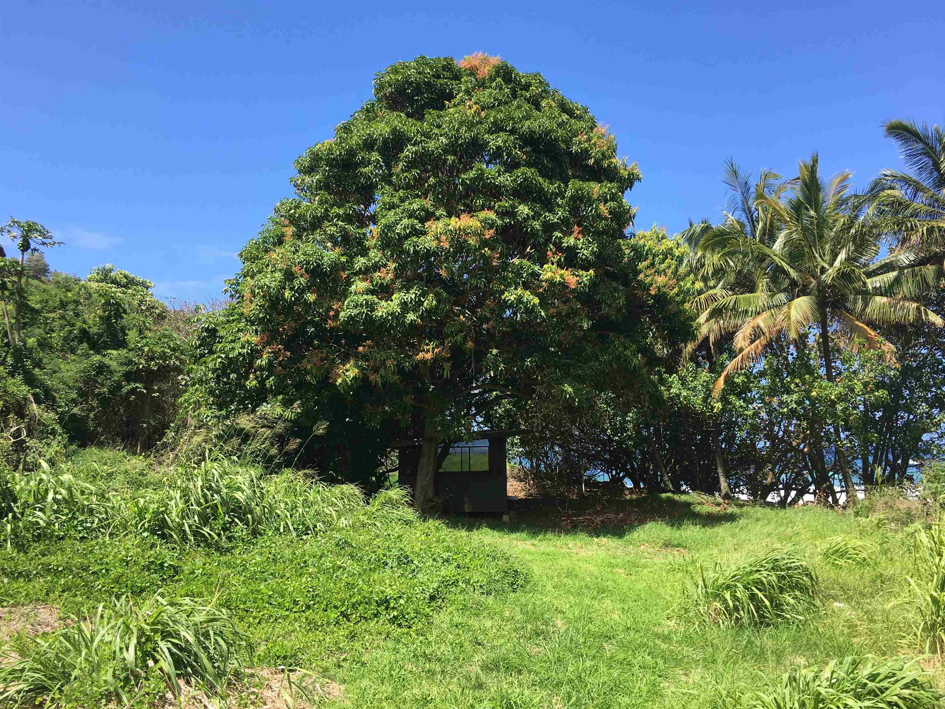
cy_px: 354
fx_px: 792
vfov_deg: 48.2
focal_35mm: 29
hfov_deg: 61.7
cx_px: 472
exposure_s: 1/761
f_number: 2.2
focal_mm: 4.15
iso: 25
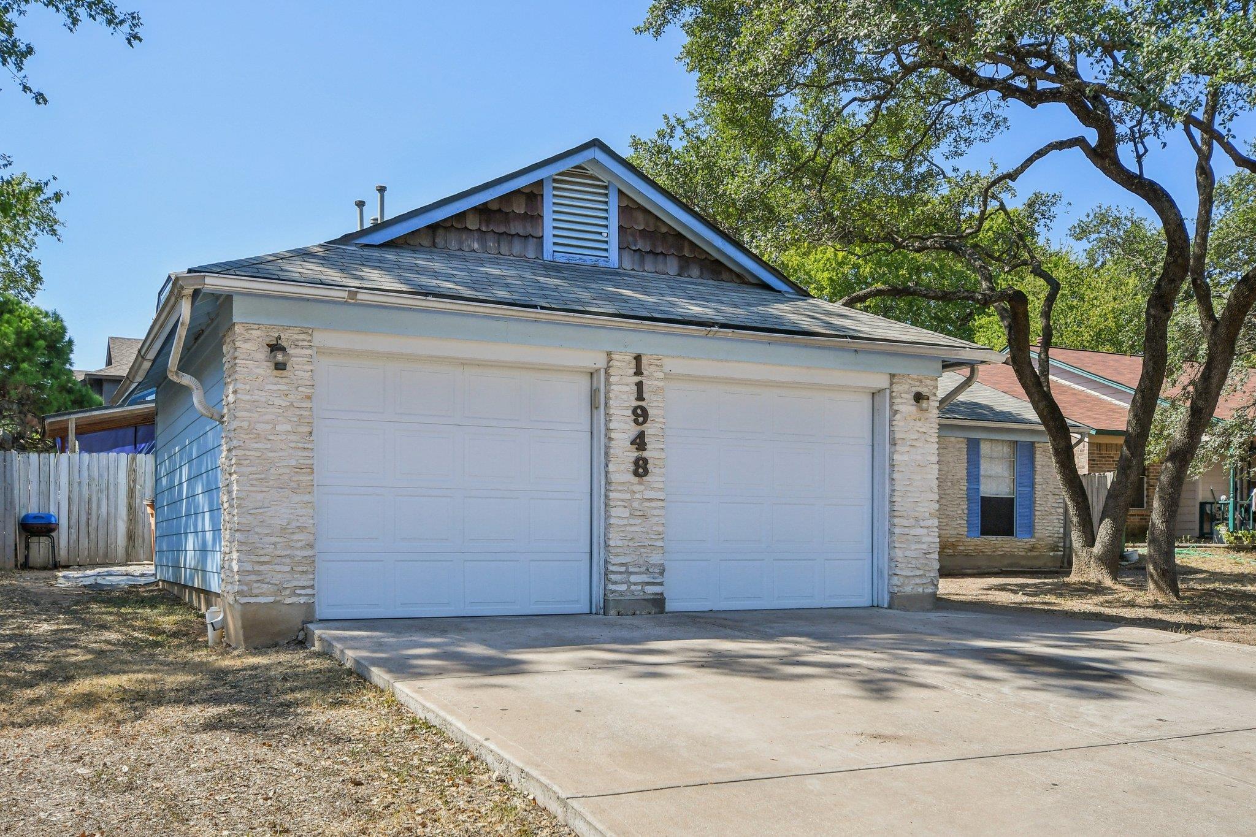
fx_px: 1151
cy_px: 418
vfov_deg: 40.0
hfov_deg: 57.2
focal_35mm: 33
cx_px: 628
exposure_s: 1/800
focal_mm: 22
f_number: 8
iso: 400
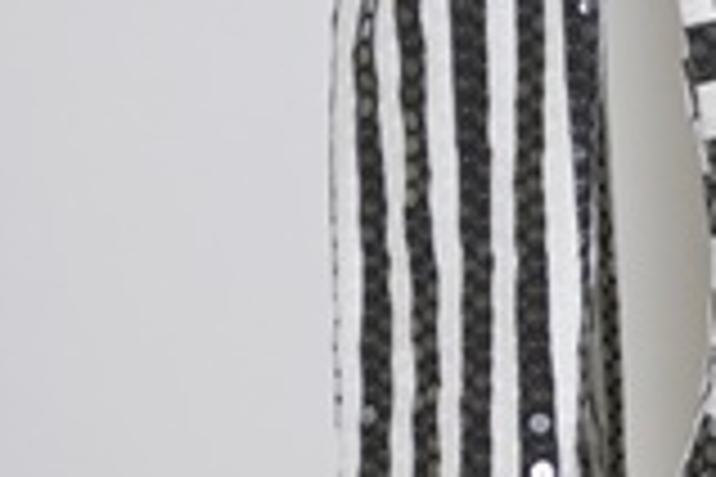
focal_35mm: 311
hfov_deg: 6.5
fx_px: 6183
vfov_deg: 4.4
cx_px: 1202
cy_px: 392
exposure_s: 1/60
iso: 560
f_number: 5.6
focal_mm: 55
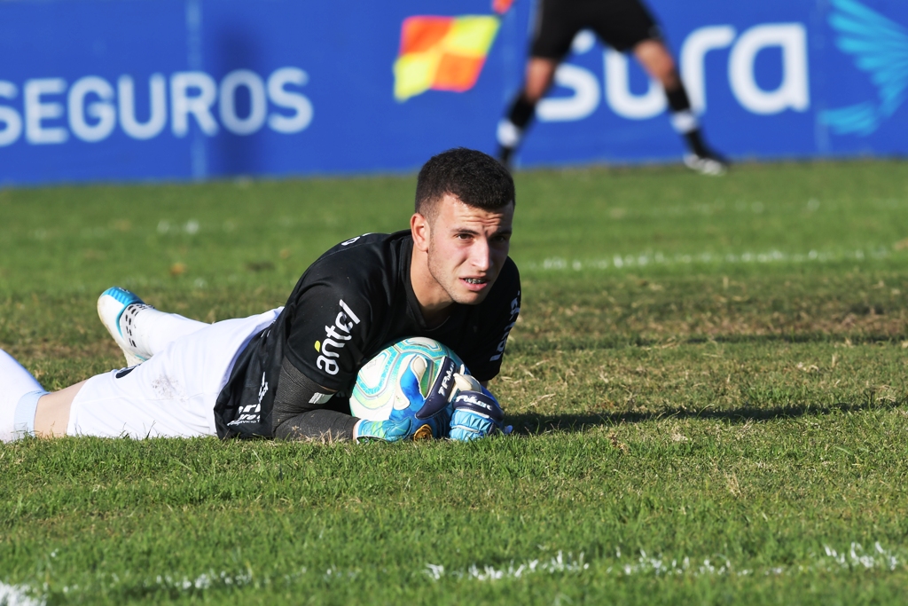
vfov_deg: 2.3
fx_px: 15134
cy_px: 303
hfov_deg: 3.4
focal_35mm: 600
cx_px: 454
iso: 250
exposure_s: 1/640
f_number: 10
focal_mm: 400
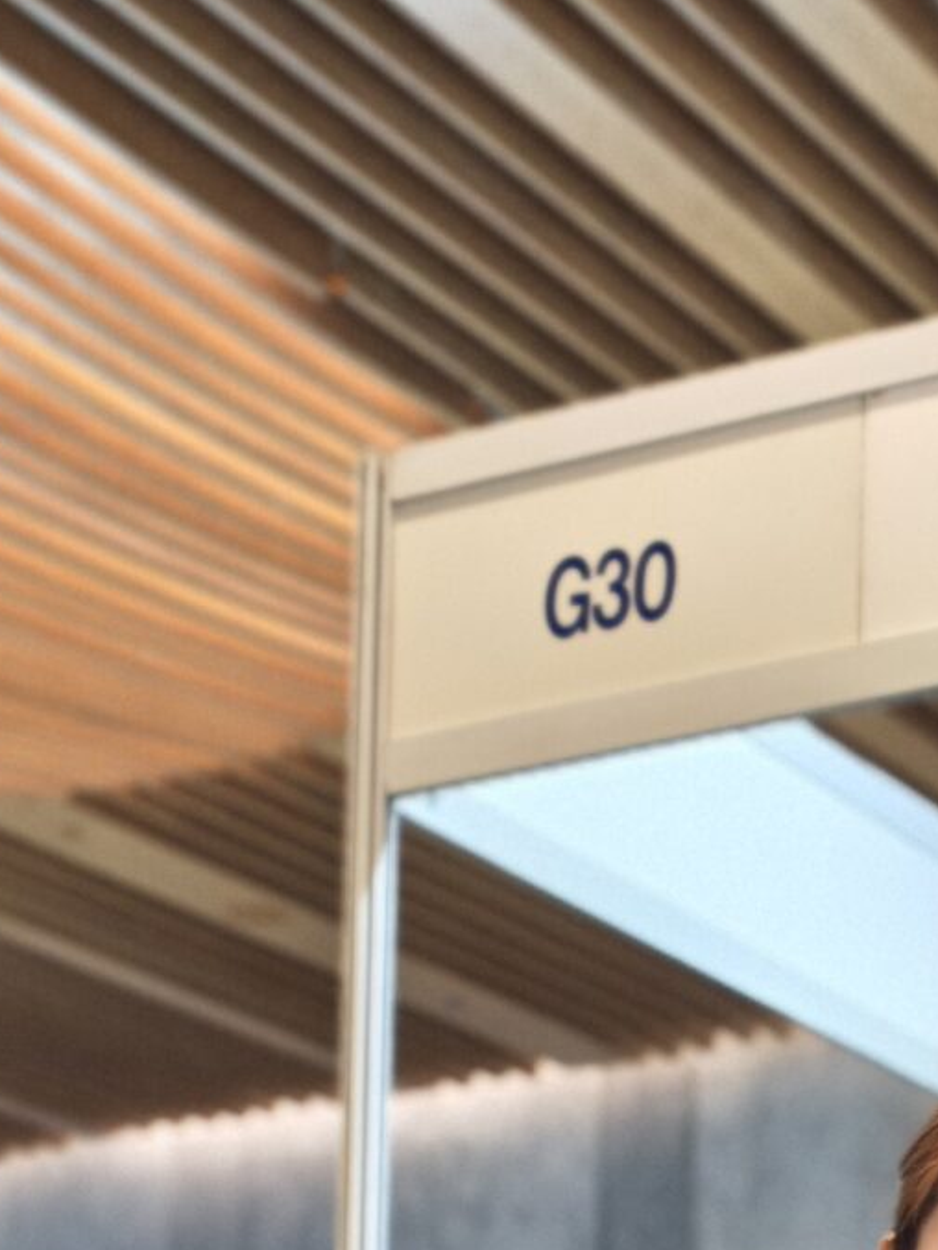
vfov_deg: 19.5
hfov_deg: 14.8
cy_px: 1891
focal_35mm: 87
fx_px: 3142
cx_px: 1686
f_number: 1.42
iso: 250
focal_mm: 6.68
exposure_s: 1/33.3
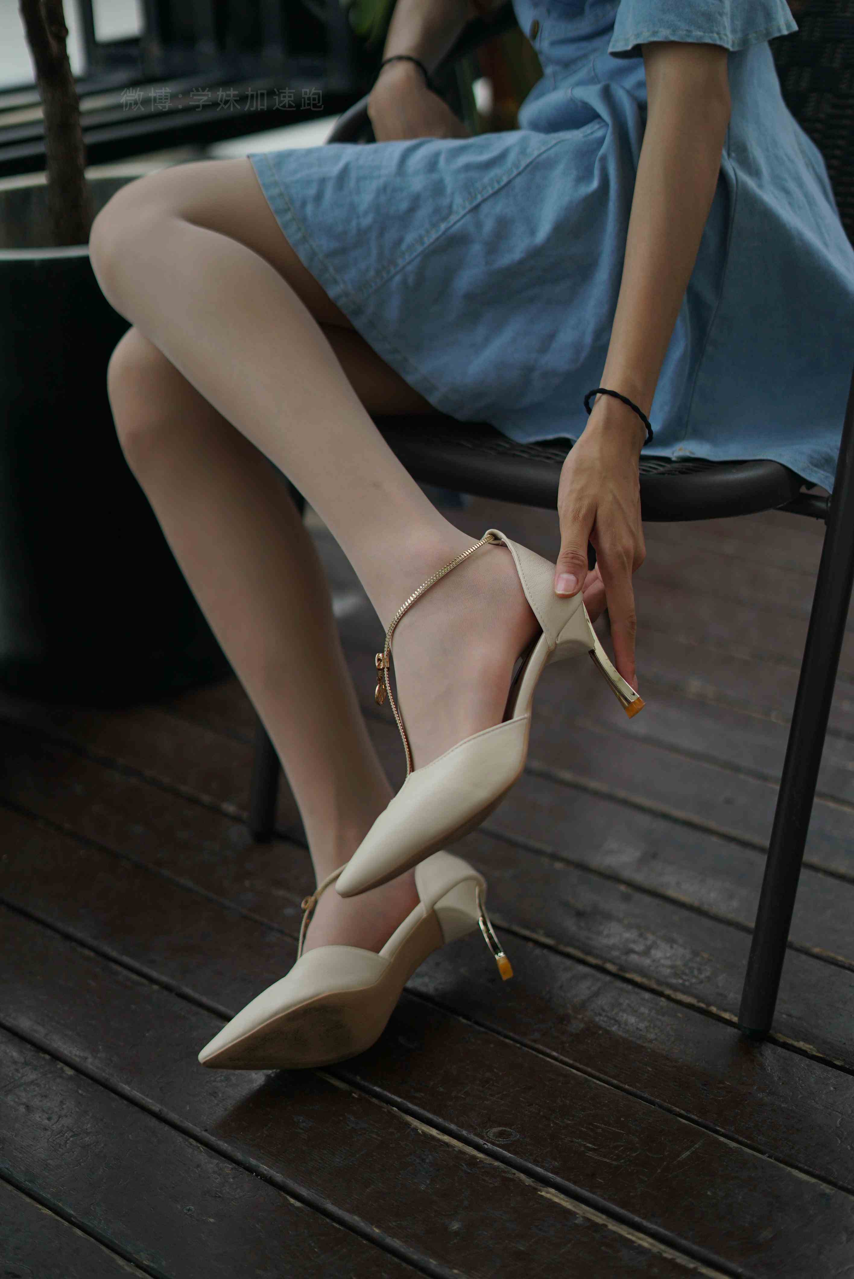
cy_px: 640
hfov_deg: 27.0
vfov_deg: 39.6
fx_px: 1777
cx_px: 427
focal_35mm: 50
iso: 200
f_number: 1.8
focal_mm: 50
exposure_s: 1/5000
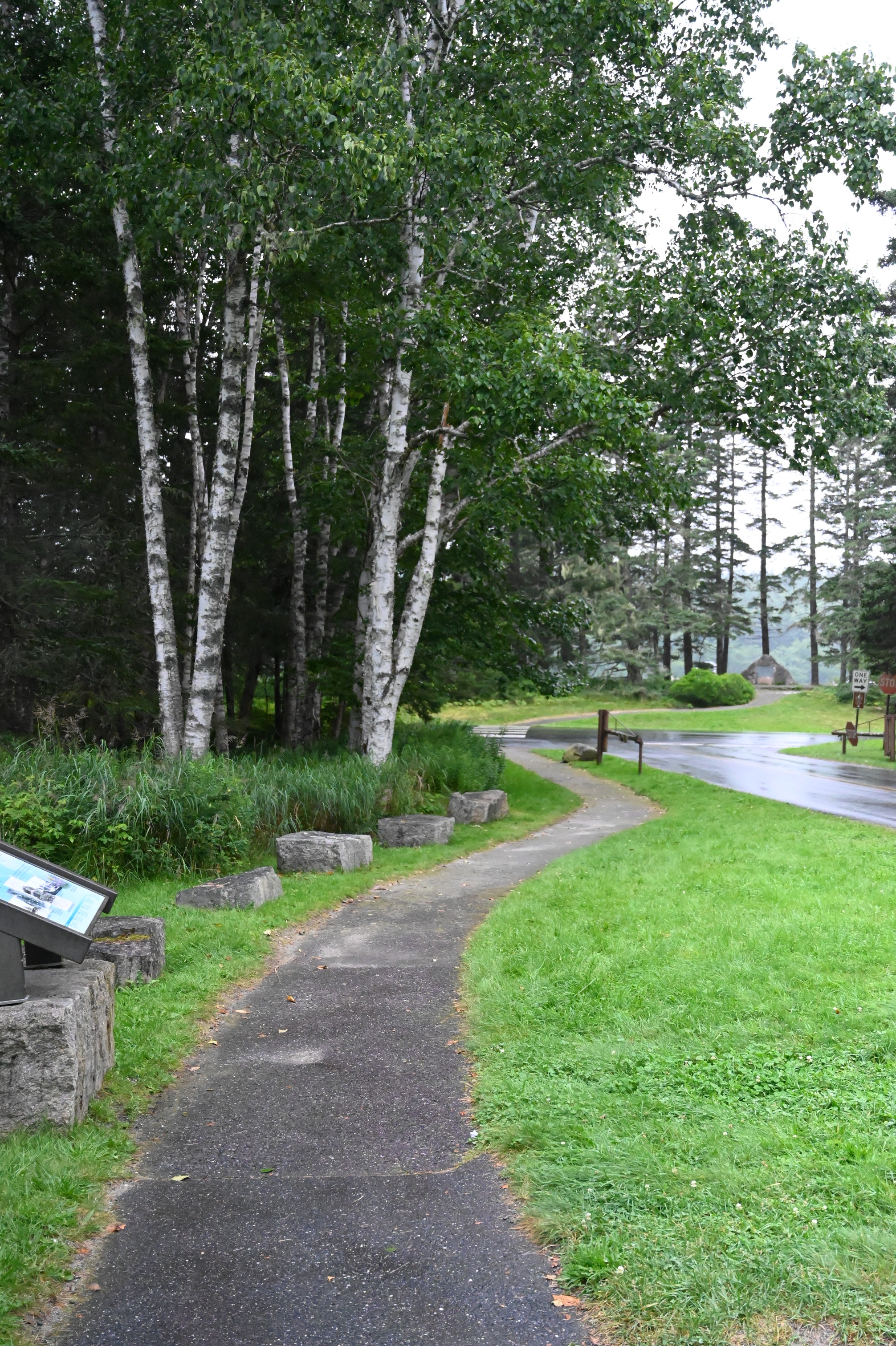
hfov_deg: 36.8
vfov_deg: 53.2
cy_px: 673
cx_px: 448
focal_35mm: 36
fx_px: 1346
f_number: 4
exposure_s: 1/8000
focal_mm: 36
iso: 16000
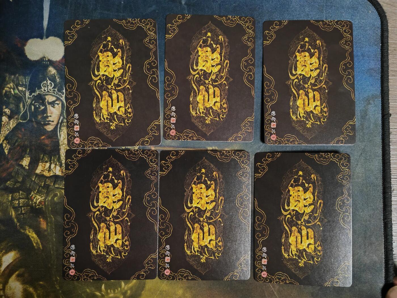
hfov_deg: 65.3
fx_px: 310
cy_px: 149
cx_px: 198
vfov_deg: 51.4
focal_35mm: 27
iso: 640
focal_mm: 5.53
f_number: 1.8
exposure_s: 1/100
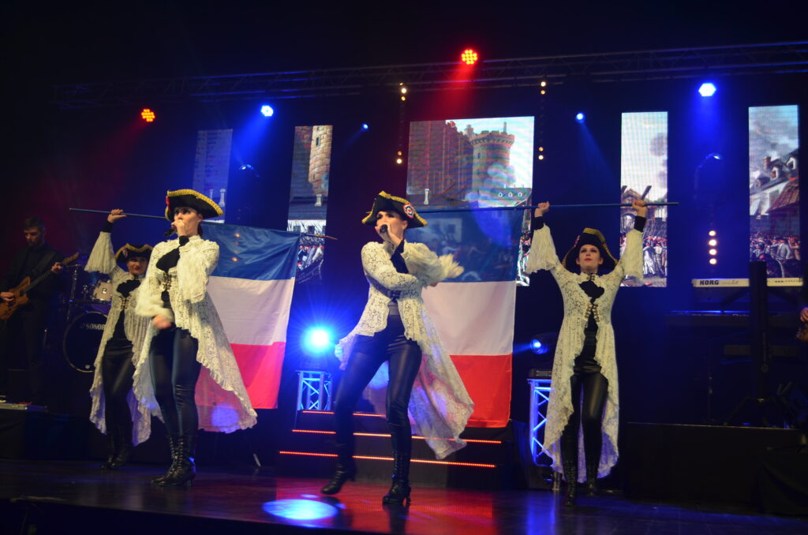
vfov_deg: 31.7
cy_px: 268
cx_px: 404
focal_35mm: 42
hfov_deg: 46.5
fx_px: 941
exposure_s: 1/80
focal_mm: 28
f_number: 4.5
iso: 400
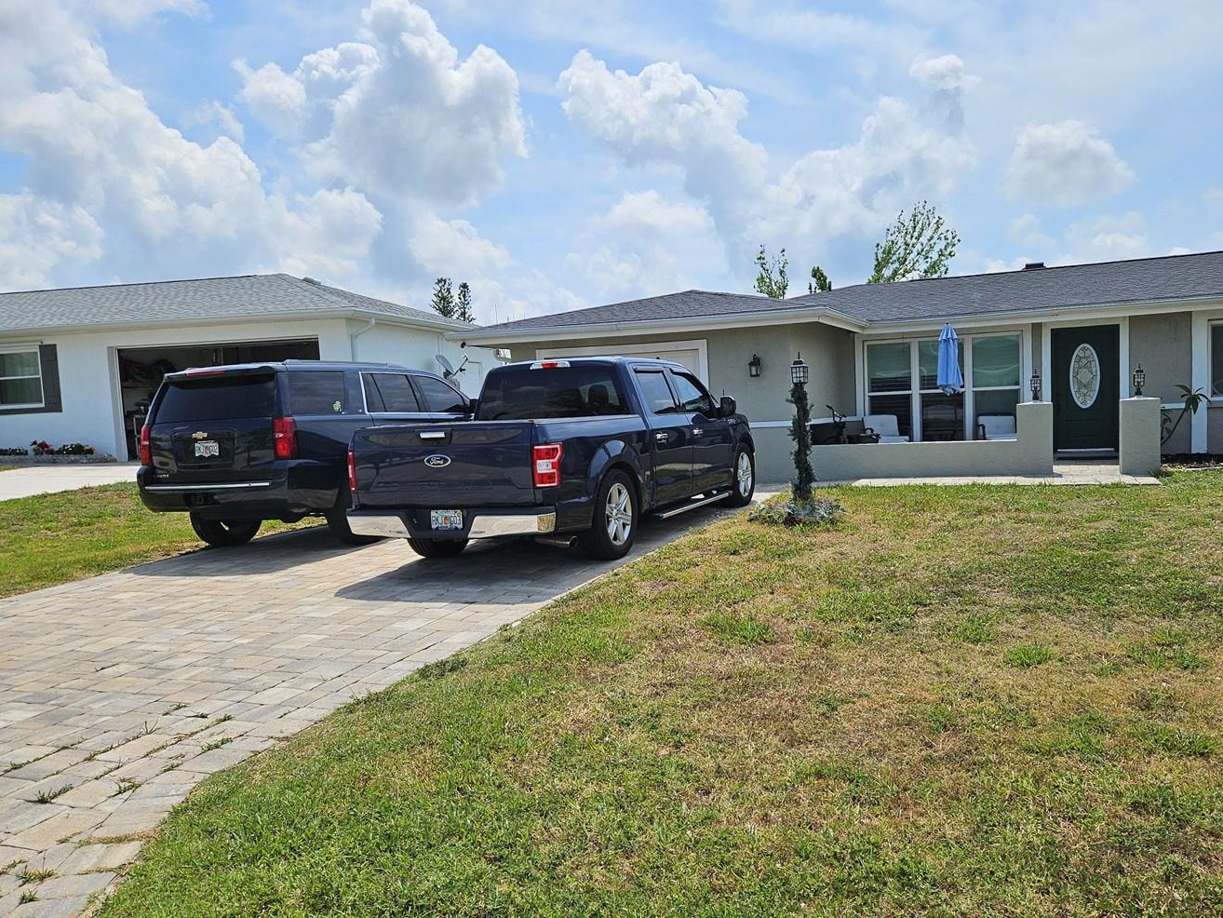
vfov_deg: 49.7
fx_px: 989
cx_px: 714
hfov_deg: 63.0
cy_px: 476
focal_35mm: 28
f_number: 1.8
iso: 25
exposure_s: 1/4109
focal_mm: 5.4
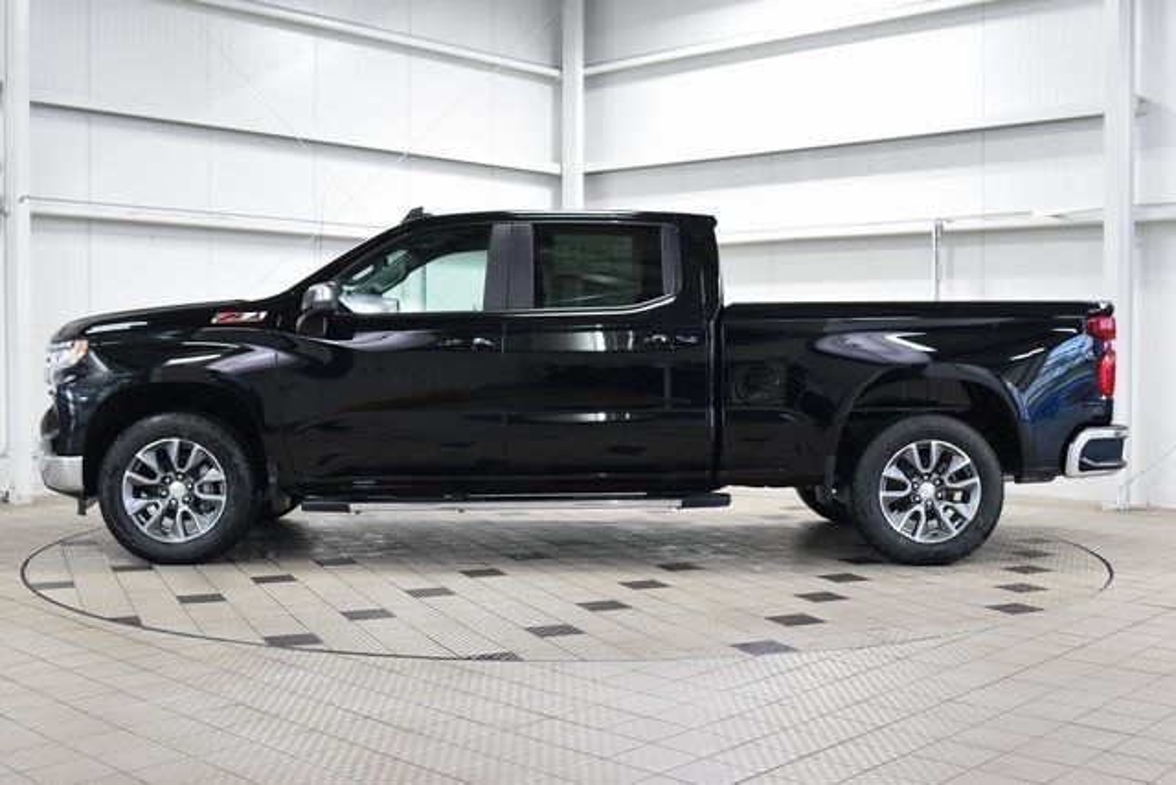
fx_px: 1372
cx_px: 588
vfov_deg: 31.9
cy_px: 392
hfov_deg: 46.4
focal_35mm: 42
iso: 1600
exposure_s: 1/60
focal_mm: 28
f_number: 4.5
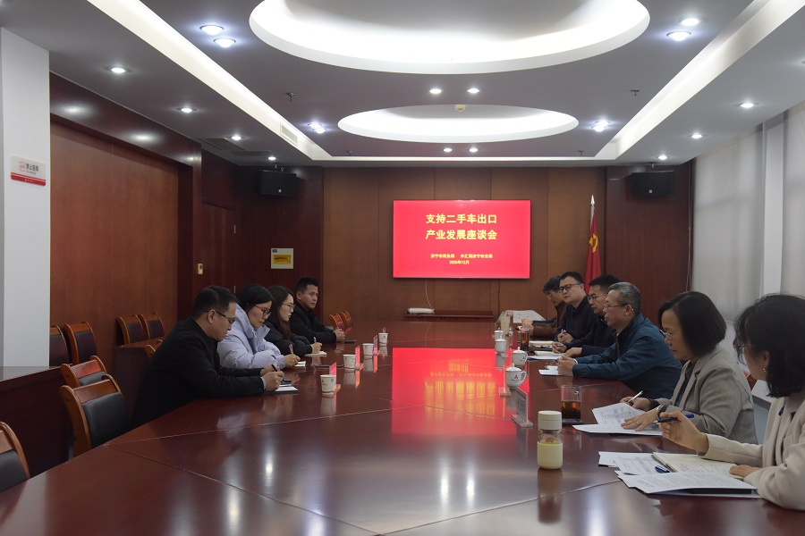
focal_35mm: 40
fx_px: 894
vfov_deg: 33.4
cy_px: 268
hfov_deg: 48.5
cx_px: 402
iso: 3200
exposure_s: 1/125
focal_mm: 40
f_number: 5.6
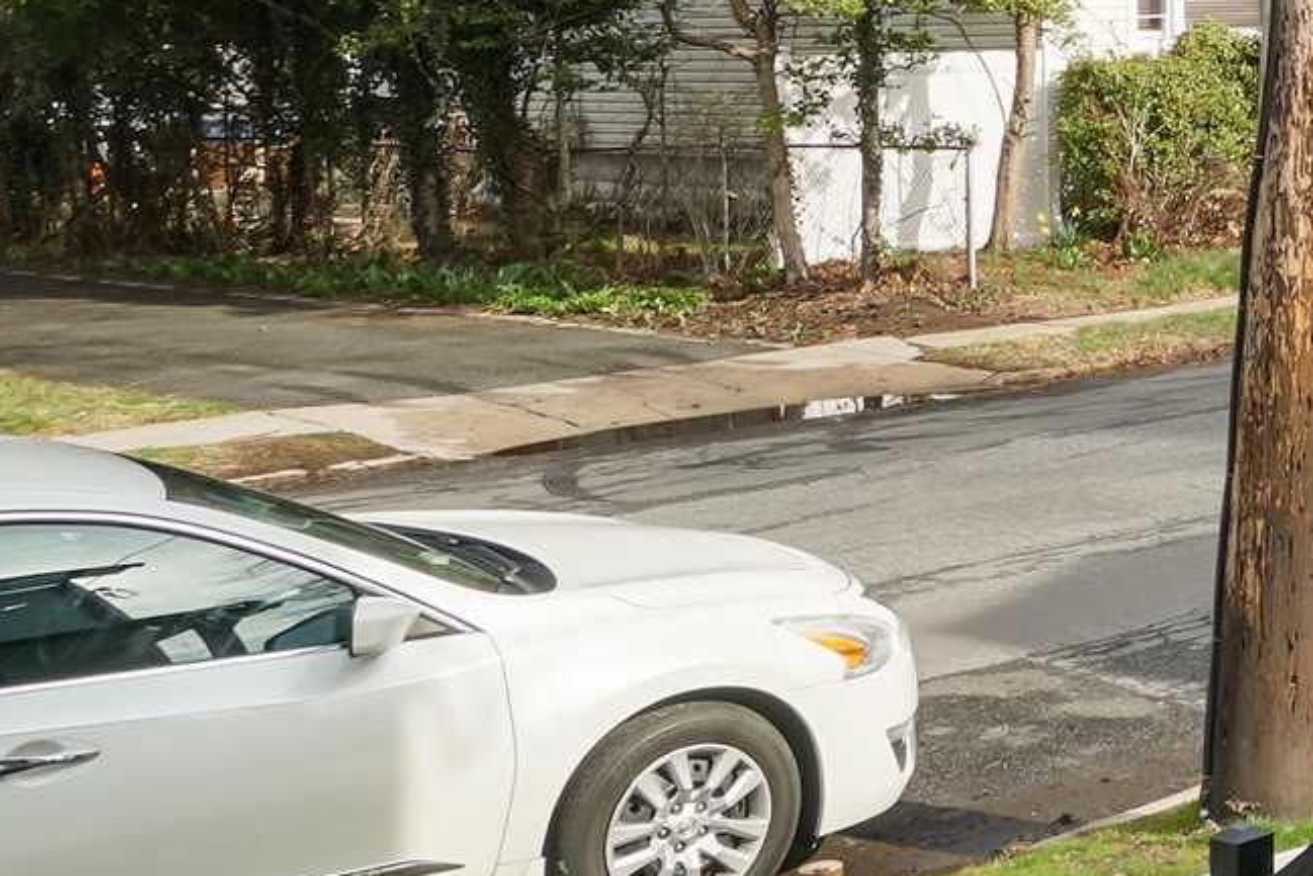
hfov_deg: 21.8
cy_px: -8
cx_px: 2149
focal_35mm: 71
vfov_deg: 18.7
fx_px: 2590
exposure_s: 1/500
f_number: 8
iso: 100
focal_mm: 10
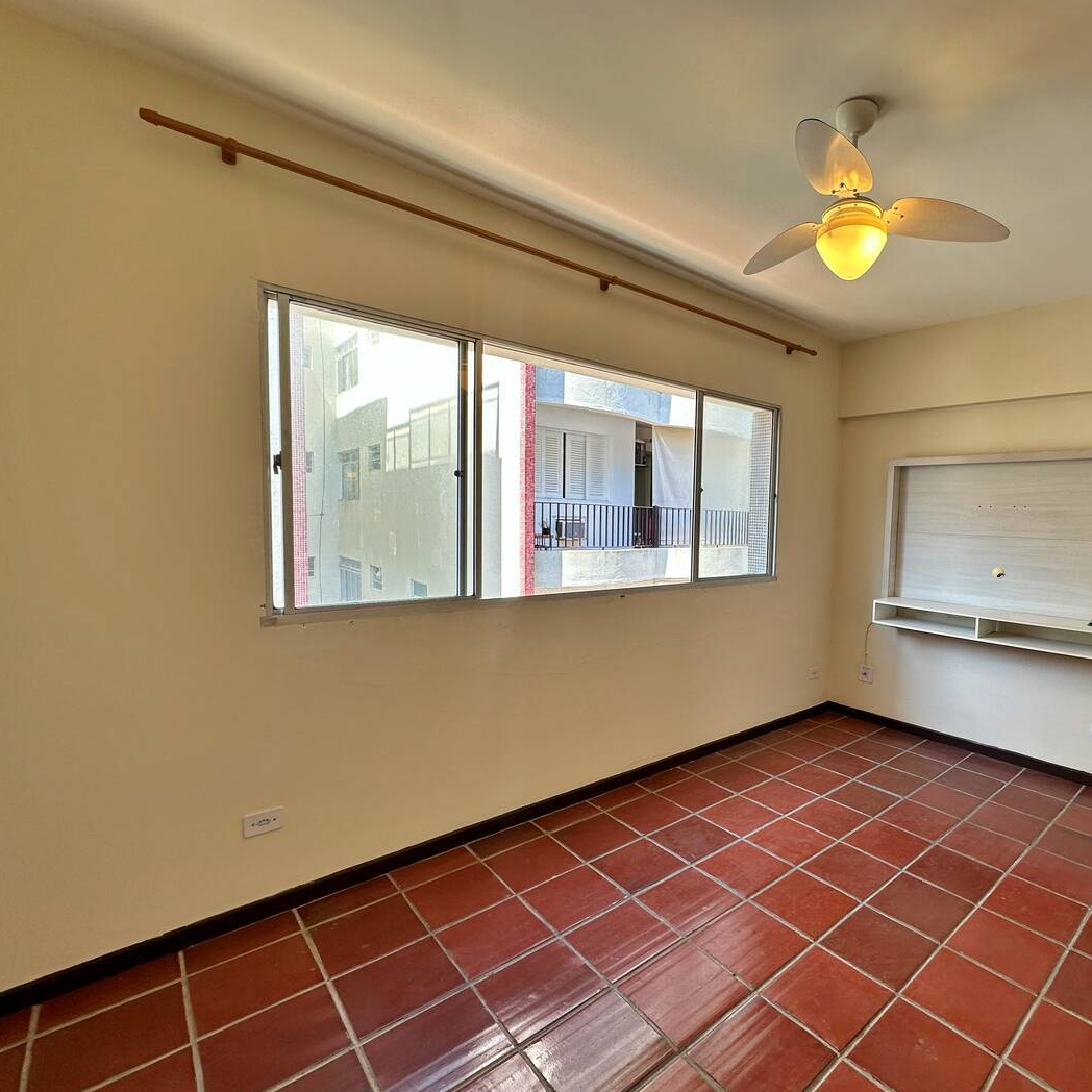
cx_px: 714
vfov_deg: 84.0
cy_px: 560
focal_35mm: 17
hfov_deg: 81.6
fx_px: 607
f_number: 2.2
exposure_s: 1/132
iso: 40
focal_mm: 2.22
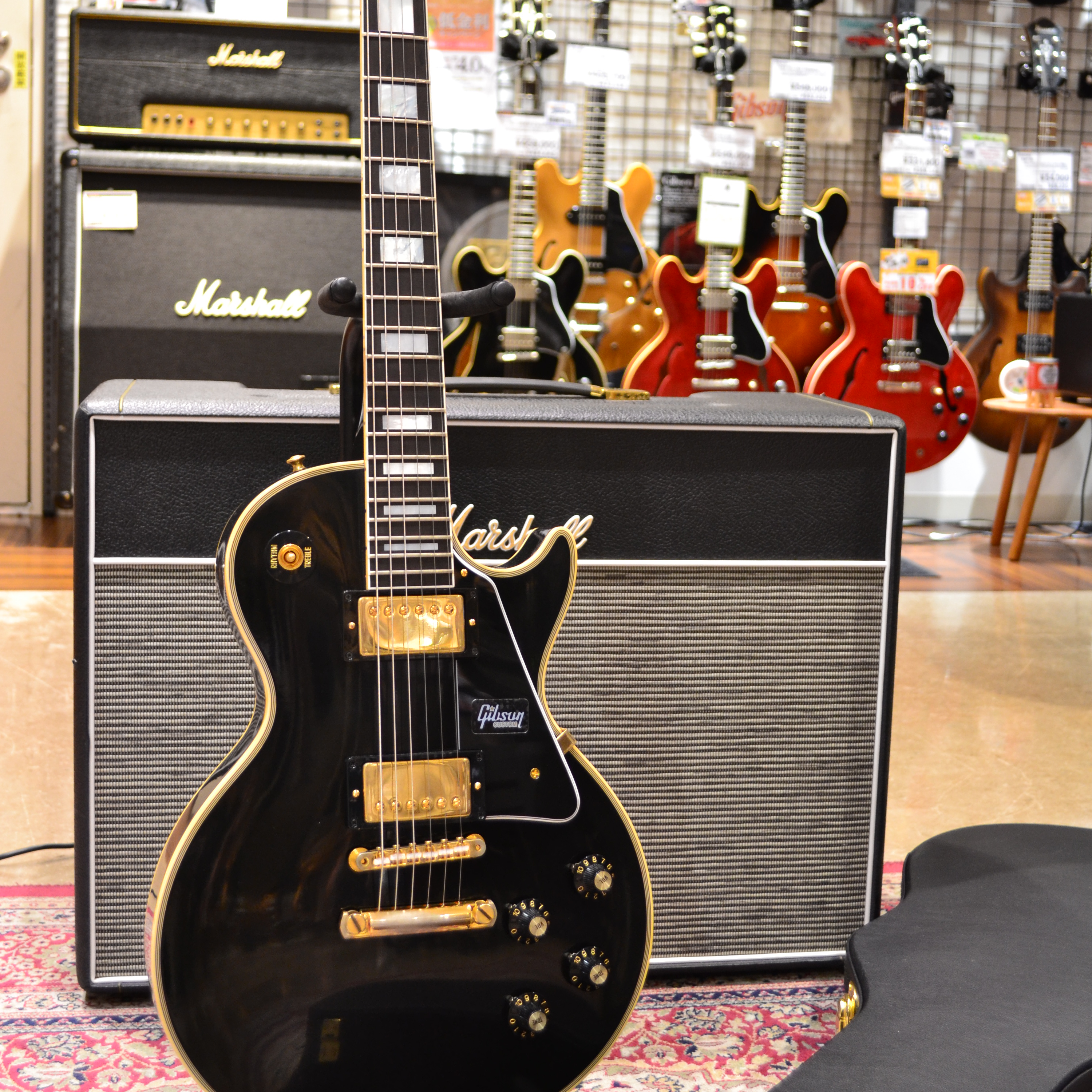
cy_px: 453
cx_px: 549
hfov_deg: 36.1
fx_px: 1677
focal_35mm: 47
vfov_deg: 36.0
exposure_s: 1/25
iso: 800
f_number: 4
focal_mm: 24
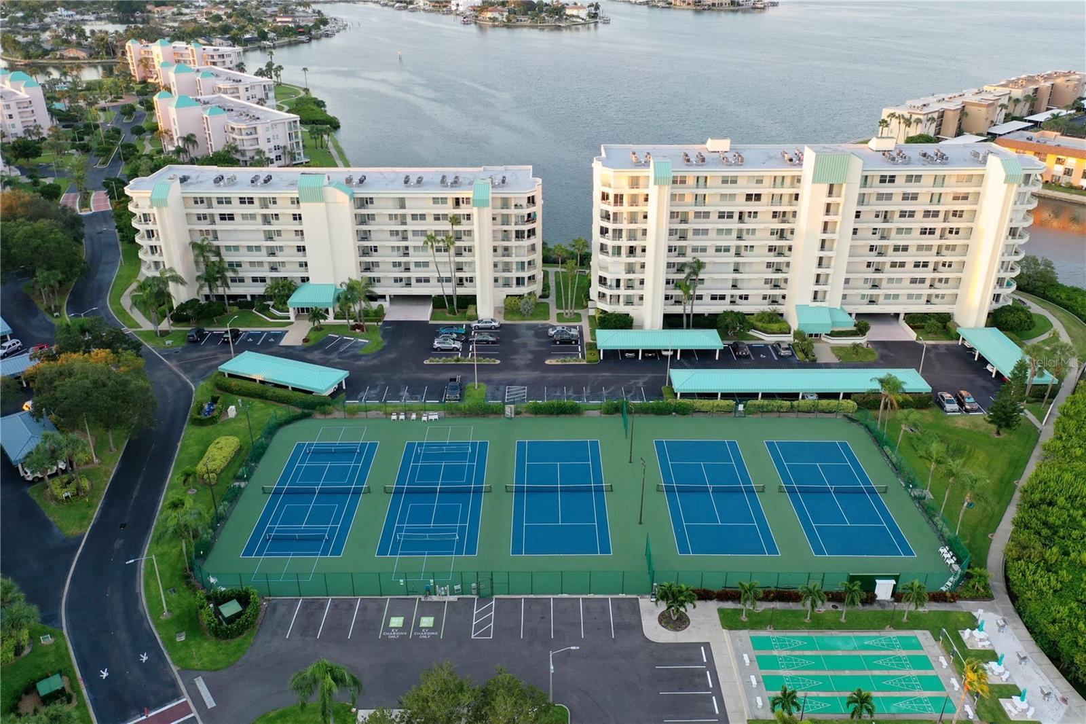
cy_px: 362
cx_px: 543
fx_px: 844
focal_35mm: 28
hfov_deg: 65.5
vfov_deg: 46.4
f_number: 3.2
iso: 100
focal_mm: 10.26
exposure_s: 1/40
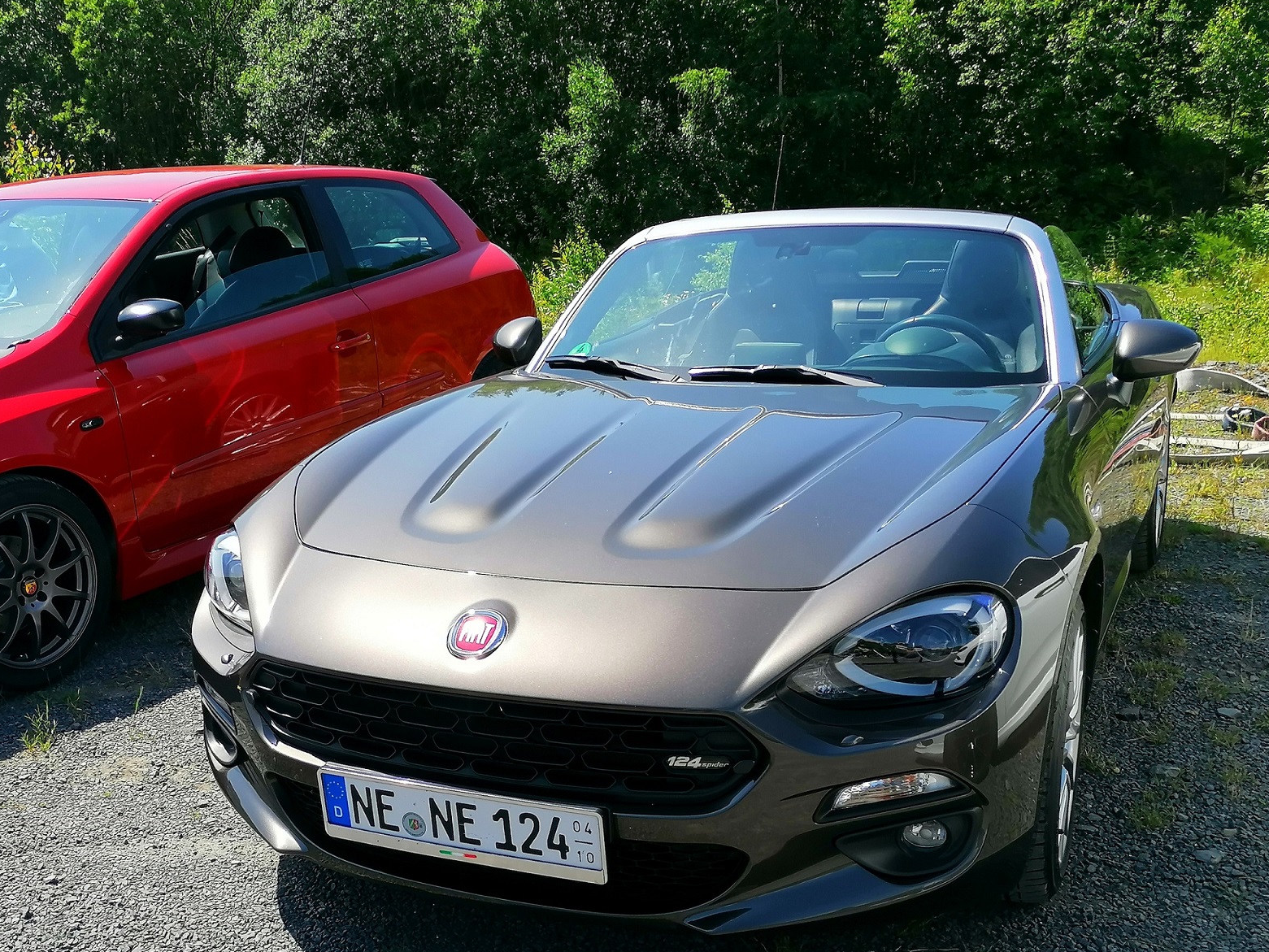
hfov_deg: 45.7
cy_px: 598
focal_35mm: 41
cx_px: 550
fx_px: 1503
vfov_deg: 34.9
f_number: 1.8
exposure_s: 1/1081
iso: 50
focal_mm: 4.75
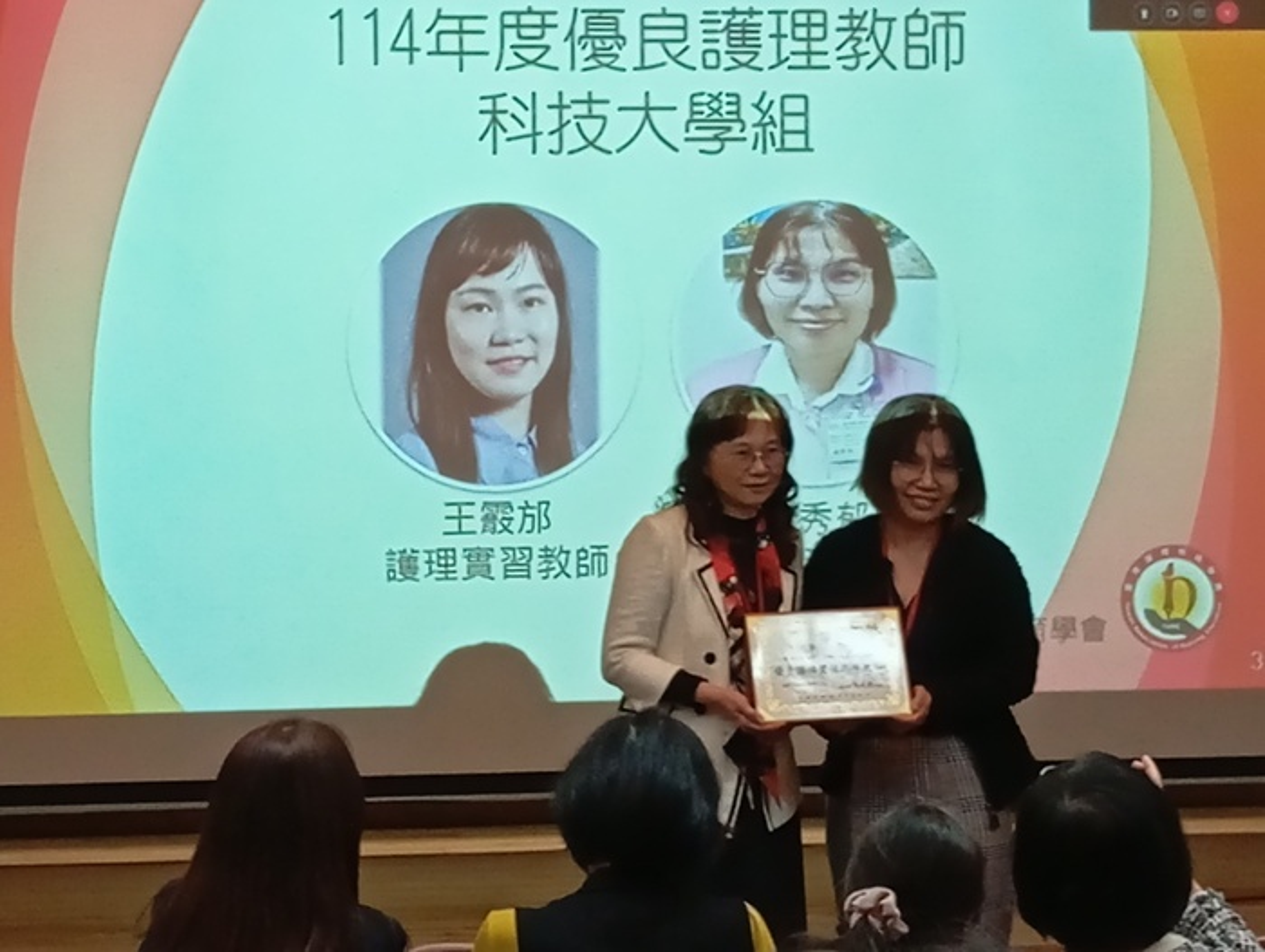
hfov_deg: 17.5
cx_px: 632
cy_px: 476
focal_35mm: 112
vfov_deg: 13.3
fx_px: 4099
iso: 893
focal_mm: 4.22
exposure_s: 1/60
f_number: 1.8
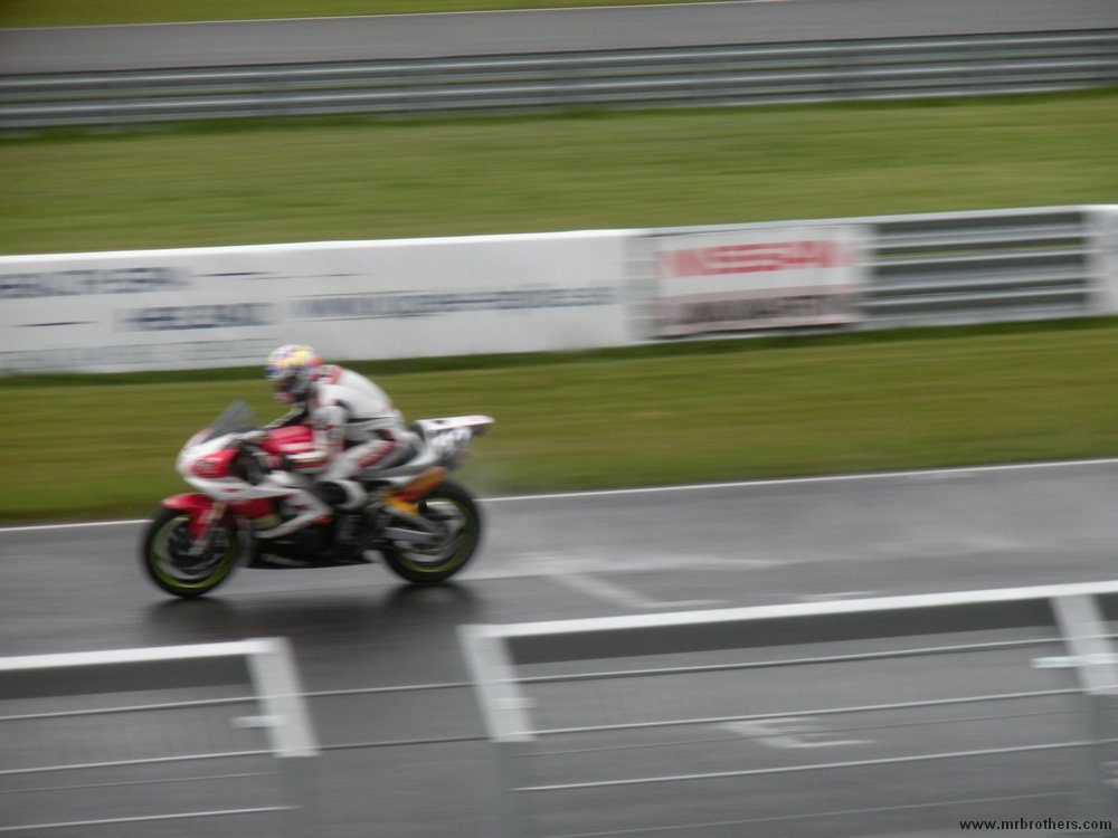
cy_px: 419
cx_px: 559
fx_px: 5620
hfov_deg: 11.4
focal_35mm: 174
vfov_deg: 8.5
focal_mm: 31.5
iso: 185
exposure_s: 1/370
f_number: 5.6
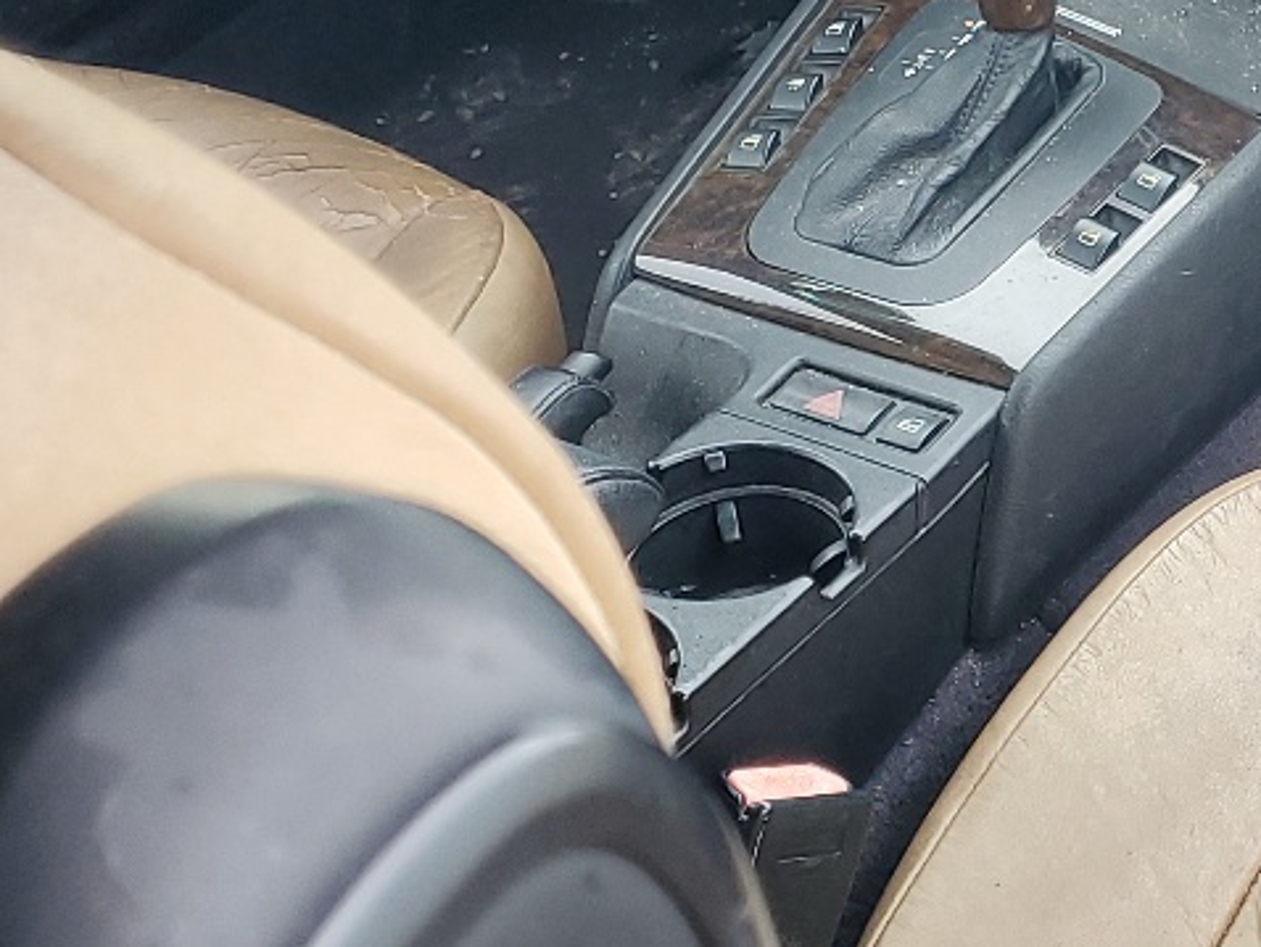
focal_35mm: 87
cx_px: 1345
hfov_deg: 21.5
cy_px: 240
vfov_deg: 16.9
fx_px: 3171
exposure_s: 1/120
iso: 74
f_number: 1.5
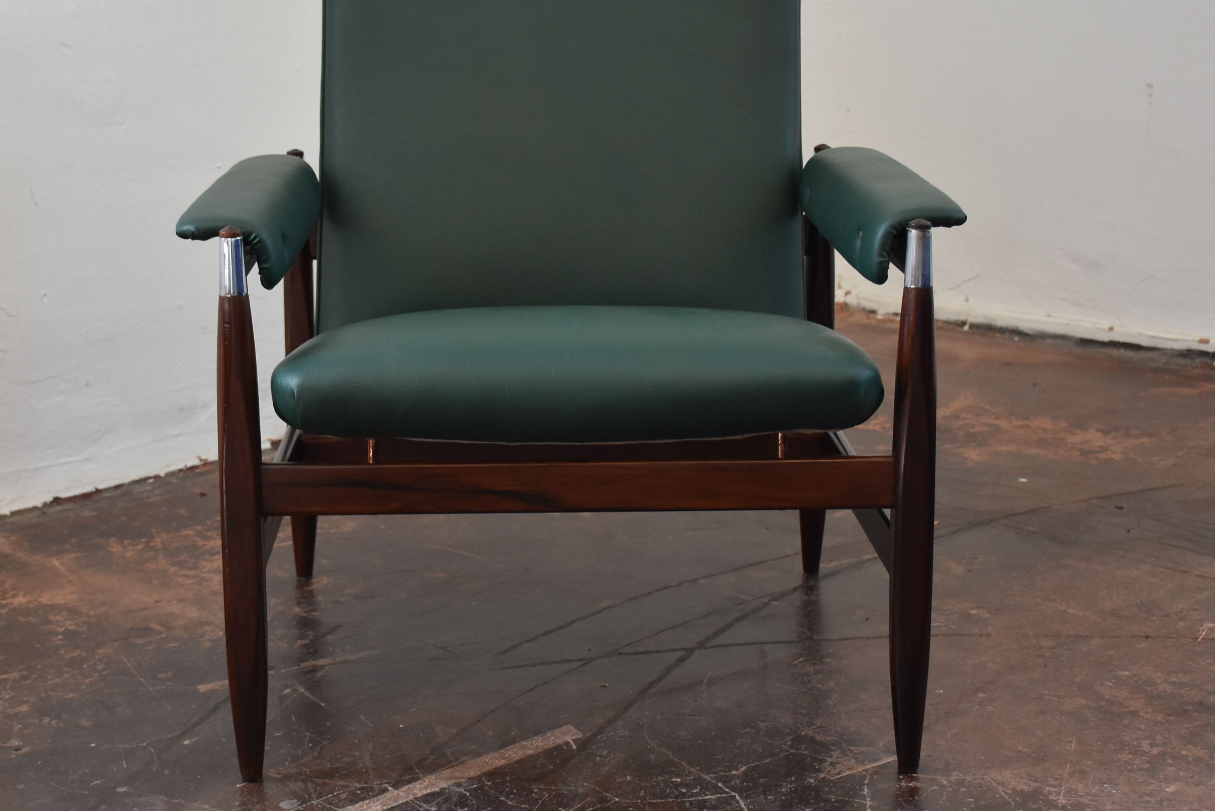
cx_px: 550
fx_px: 2262
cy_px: 371
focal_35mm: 67
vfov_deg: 20.3
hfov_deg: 30.1
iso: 800
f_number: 4.5
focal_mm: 30
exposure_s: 1/80
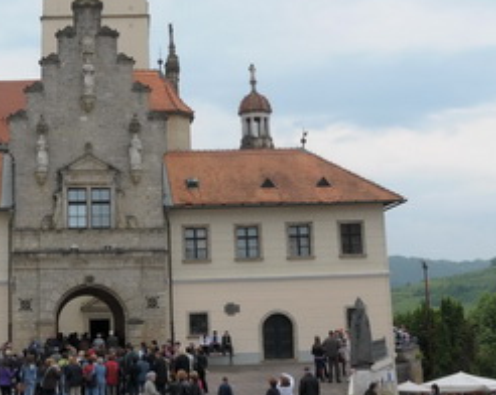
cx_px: 141
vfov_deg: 22.4
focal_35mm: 67
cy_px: 67
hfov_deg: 28.0
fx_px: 982
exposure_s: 1/250
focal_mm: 18
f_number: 8
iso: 200
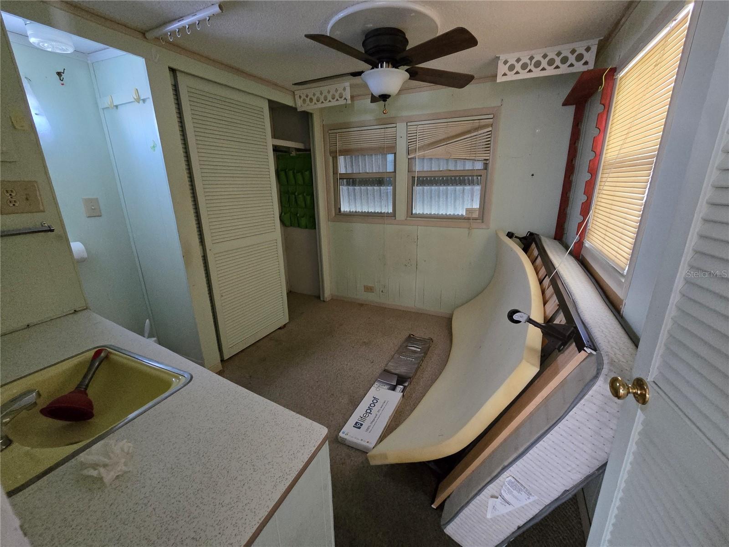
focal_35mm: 13
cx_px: 364
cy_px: 274
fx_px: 274
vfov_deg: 89.9
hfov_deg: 106.2
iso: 1250
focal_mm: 2.2
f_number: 2.2
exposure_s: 1/40
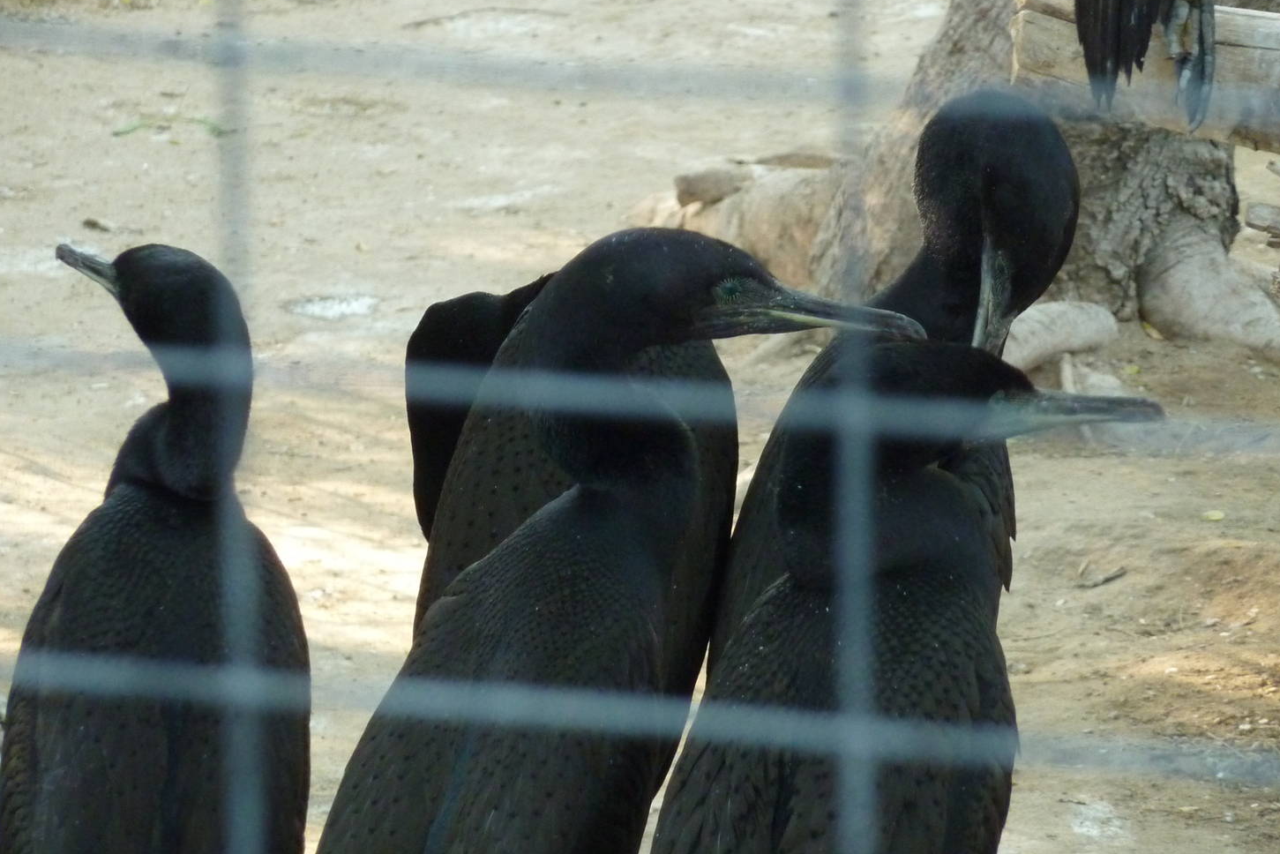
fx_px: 12233
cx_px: 642
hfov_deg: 6.0
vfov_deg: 4.0
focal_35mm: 344
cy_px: 375
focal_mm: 49.2
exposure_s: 1/60
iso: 400
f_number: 4.9
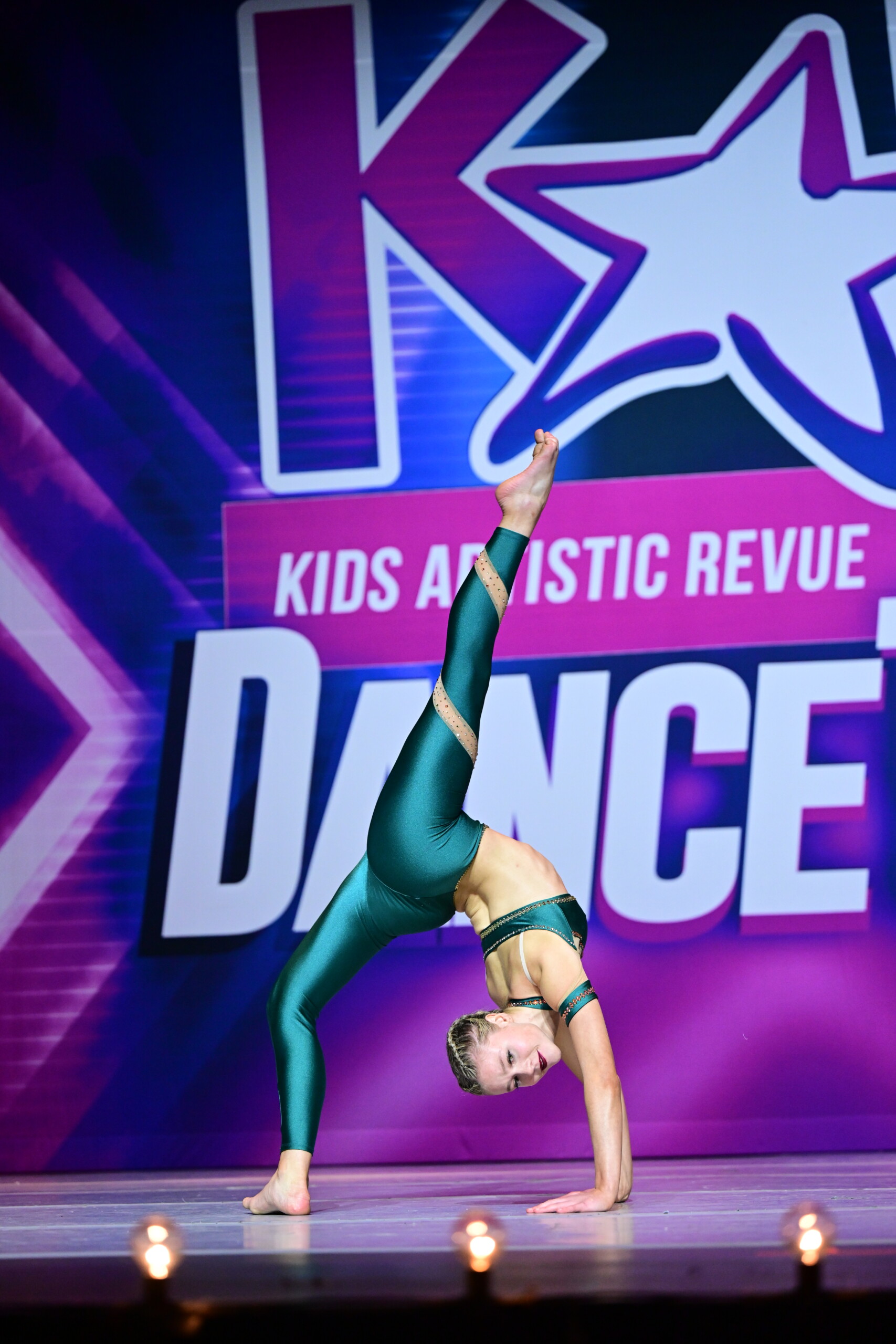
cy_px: 672
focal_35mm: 70
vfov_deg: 28.8
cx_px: 448
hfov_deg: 19.5
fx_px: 2613
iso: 2500
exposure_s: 1/800
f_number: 2.8
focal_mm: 70
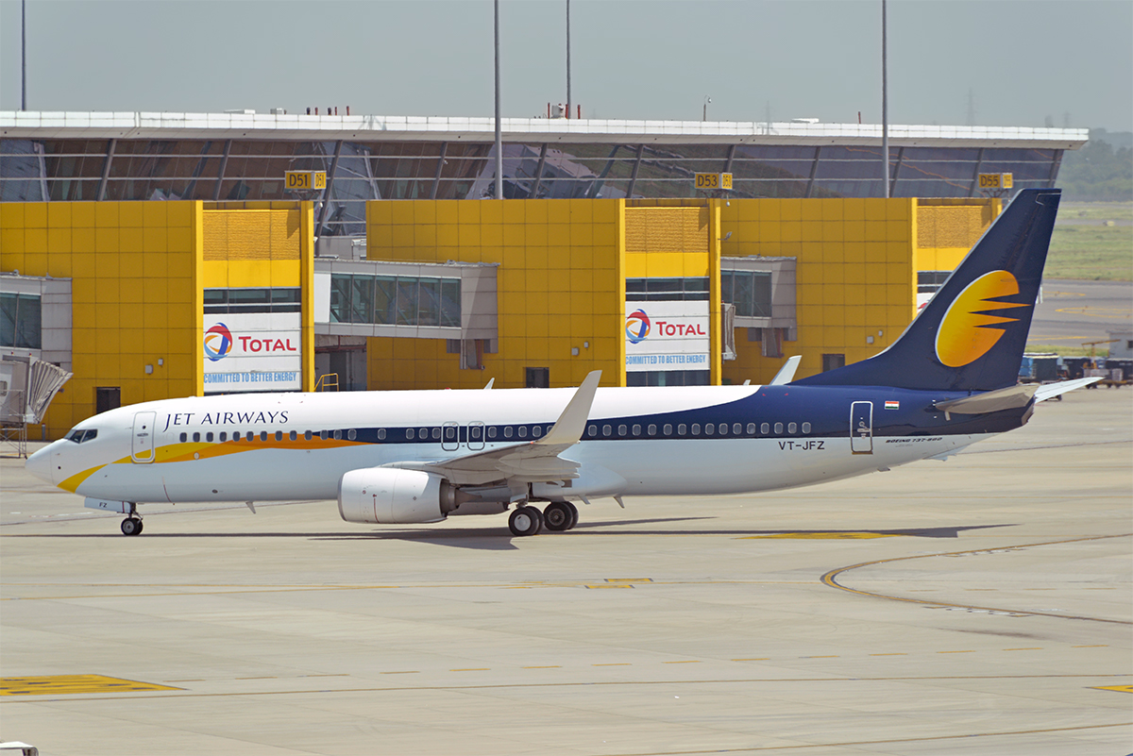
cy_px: 378
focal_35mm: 300
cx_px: 566
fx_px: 9445
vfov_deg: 4.6
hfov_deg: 6.9
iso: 320
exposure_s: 1/400
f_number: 7.1
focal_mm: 300
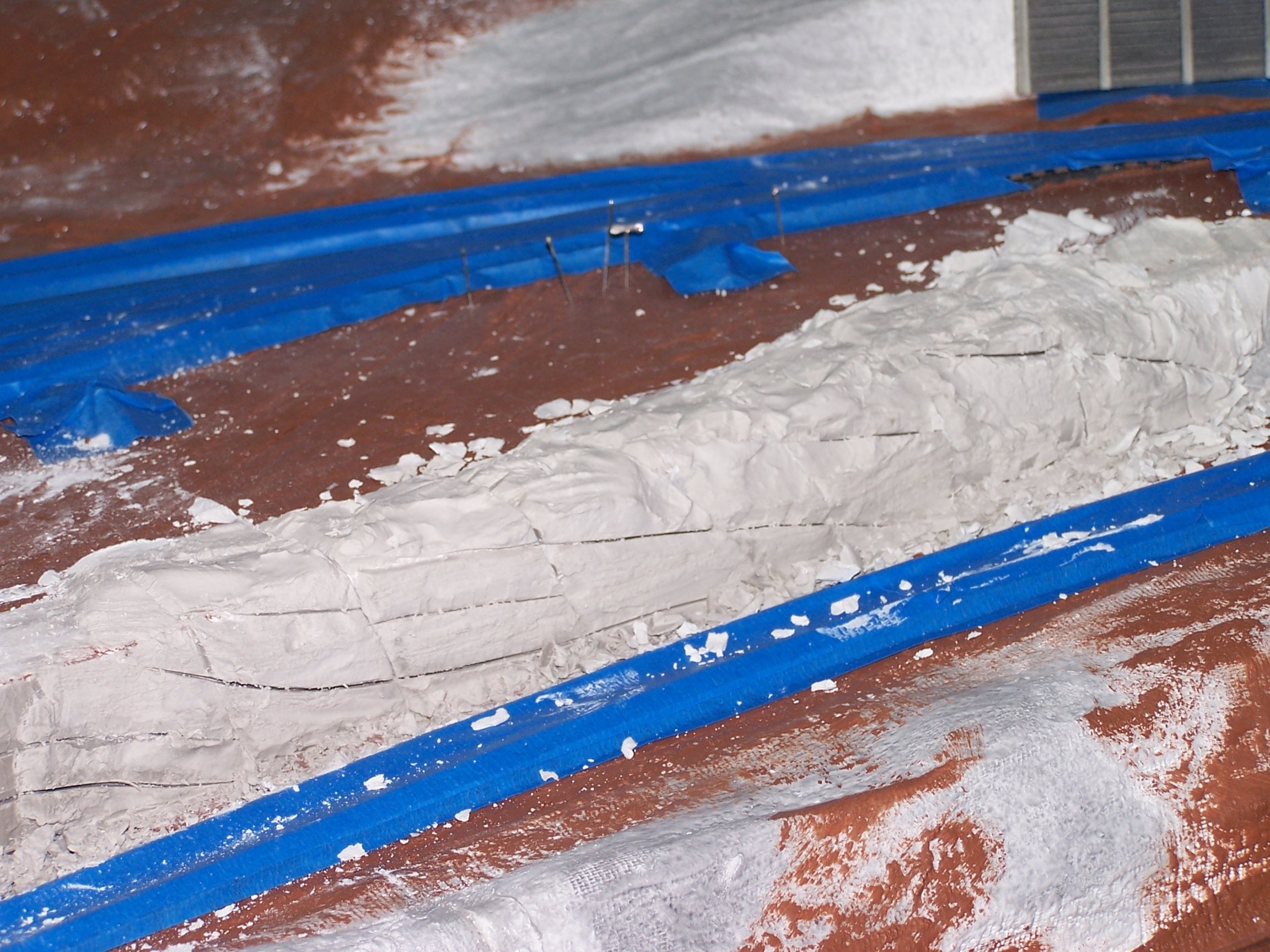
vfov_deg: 14.1
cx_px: 635
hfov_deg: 18.7
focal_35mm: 105
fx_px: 3852
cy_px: 476
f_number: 3.2
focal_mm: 17.5
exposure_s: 1/90
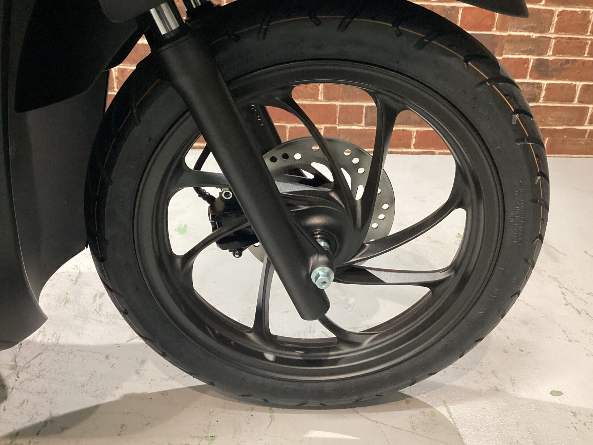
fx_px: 531
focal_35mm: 31
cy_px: 222
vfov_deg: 45.4
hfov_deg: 58.4
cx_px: 296
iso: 250
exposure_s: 1/60
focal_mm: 3.3
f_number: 2.4
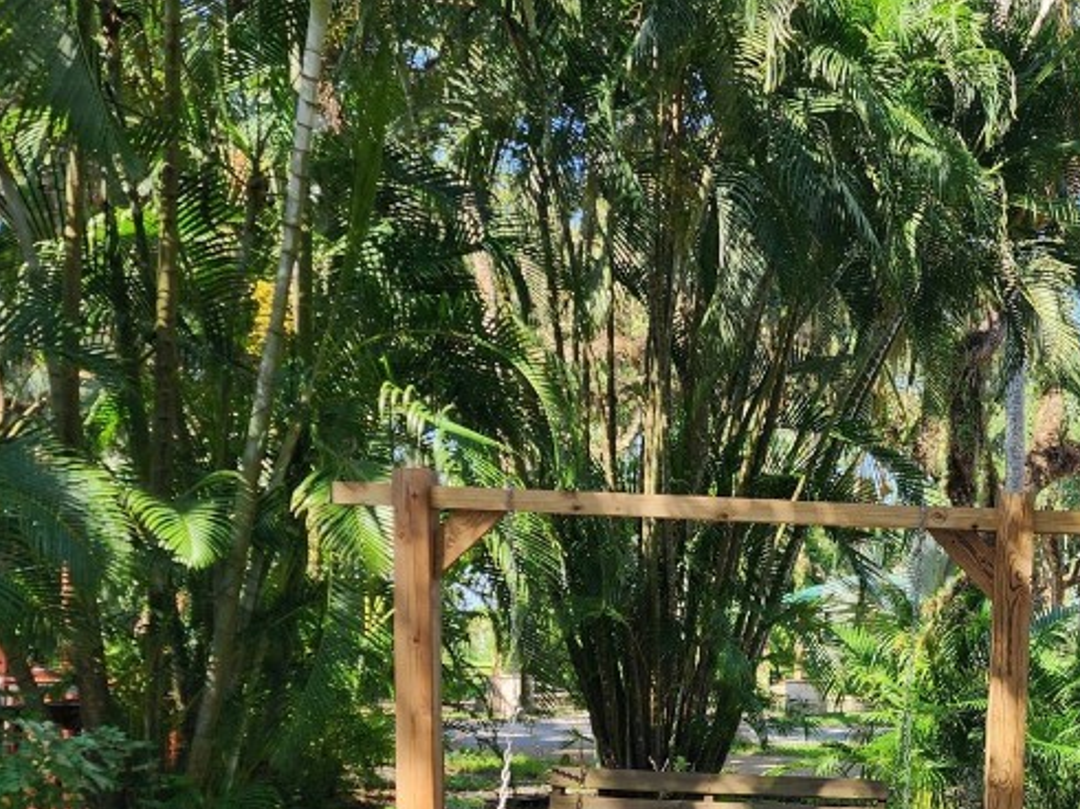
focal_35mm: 48
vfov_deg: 29.1
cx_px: 827
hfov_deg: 38.5
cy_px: 723
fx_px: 1497
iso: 12
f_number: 1.8
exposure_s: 1/202
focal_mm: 6.4
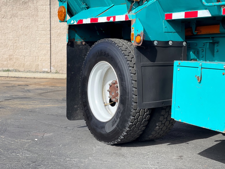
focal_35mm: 64
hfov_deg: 30.3
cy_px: 84
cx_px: 112
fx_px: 416
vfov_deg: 22.9
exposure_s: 1/1248
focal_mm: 7.5
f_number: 2.2
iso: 32
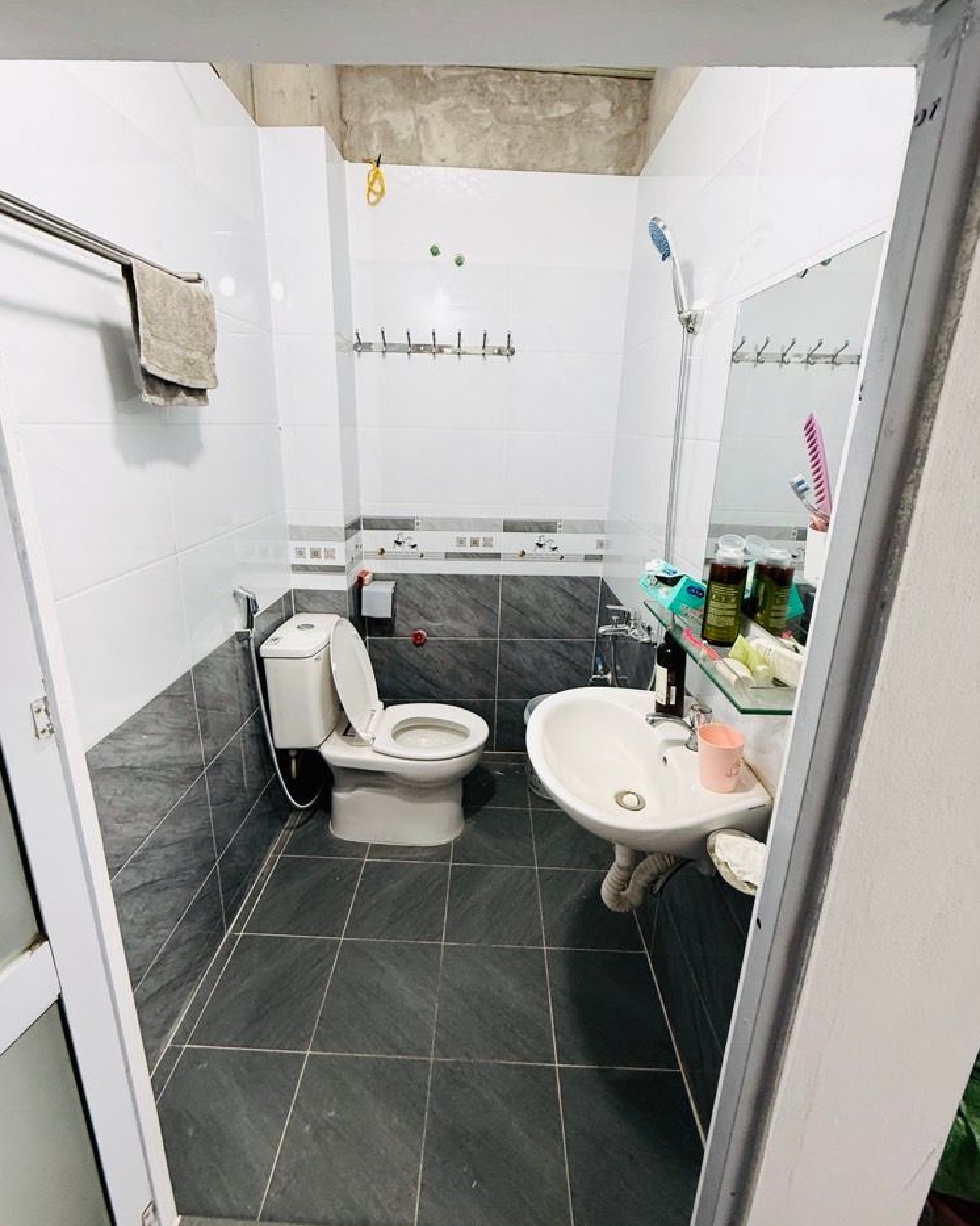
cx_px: 481
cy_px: 565
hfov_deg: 84.0
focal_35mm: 15
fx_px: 544
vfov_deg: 96.6
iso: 200
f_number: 2.2
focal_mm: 2.22
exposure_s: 1/100
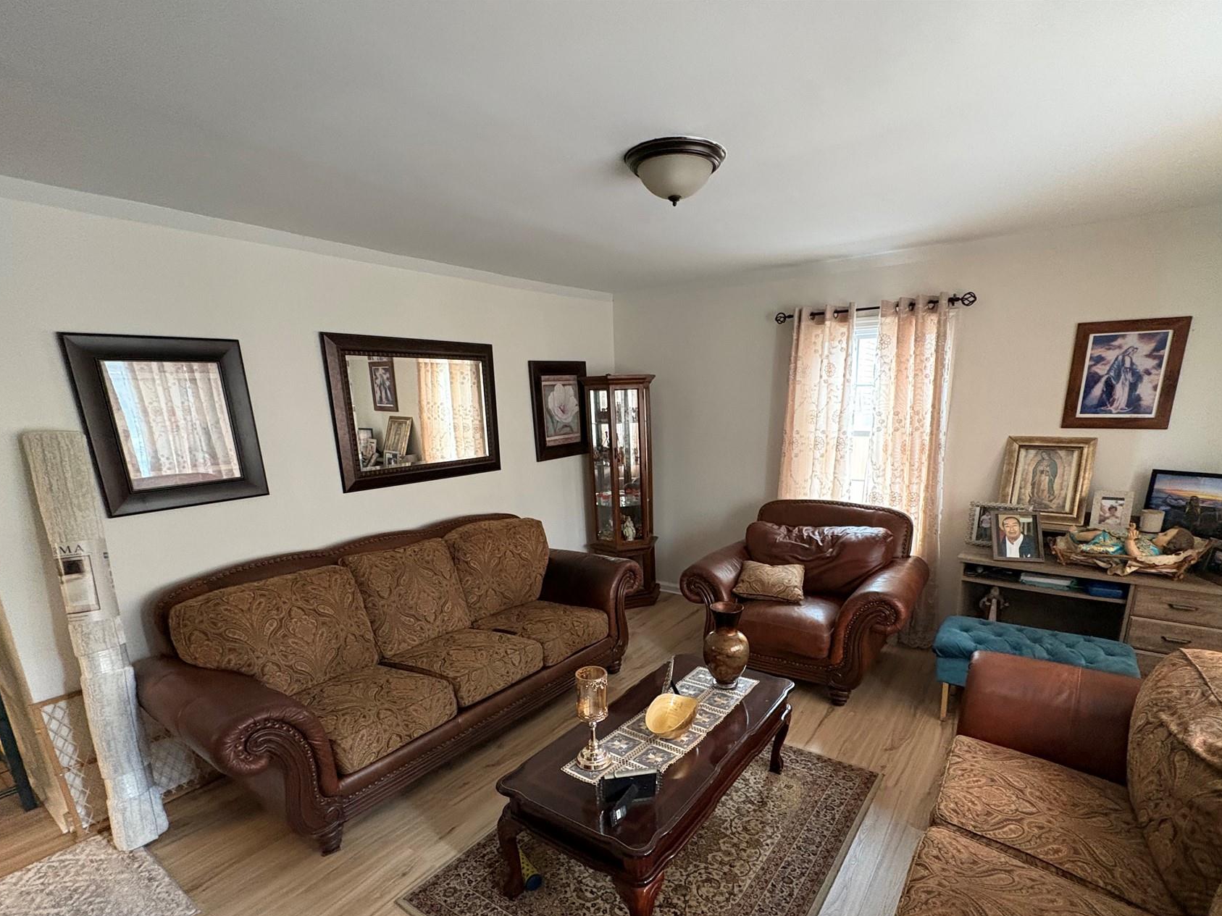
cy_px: 555
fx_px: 600
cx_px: 638
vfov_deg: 73.8
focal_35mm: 17
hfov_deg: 91.0
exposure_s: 1/60
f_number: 2.2
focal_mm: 2.22
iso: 640
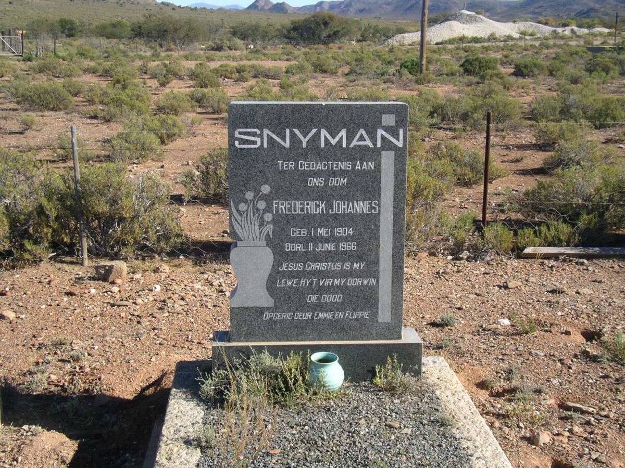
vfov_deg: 27.5
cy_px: 234
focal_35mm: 53
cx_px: 312
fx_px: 957
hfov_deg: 36.2
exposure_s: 1/80
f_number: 7.7
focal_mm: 8.2
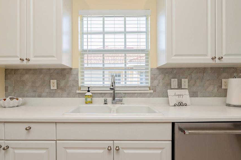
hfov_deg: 86.8
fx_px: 127
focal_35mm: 19
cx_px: 114
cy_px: 86
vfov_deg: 64.4
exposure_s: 1/25
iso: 200
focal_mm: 16
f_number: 8
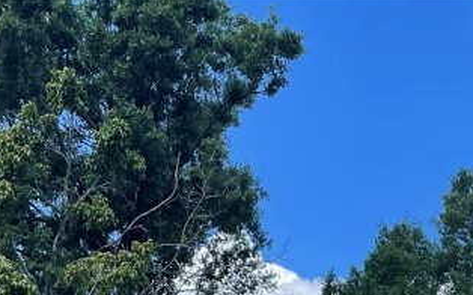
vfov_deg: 12.8
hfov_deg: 22.3
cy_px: 572
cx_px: 462
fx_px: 1160
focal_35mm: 90
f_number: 1.6
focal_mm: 4.2
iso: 32
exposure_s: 1/2398
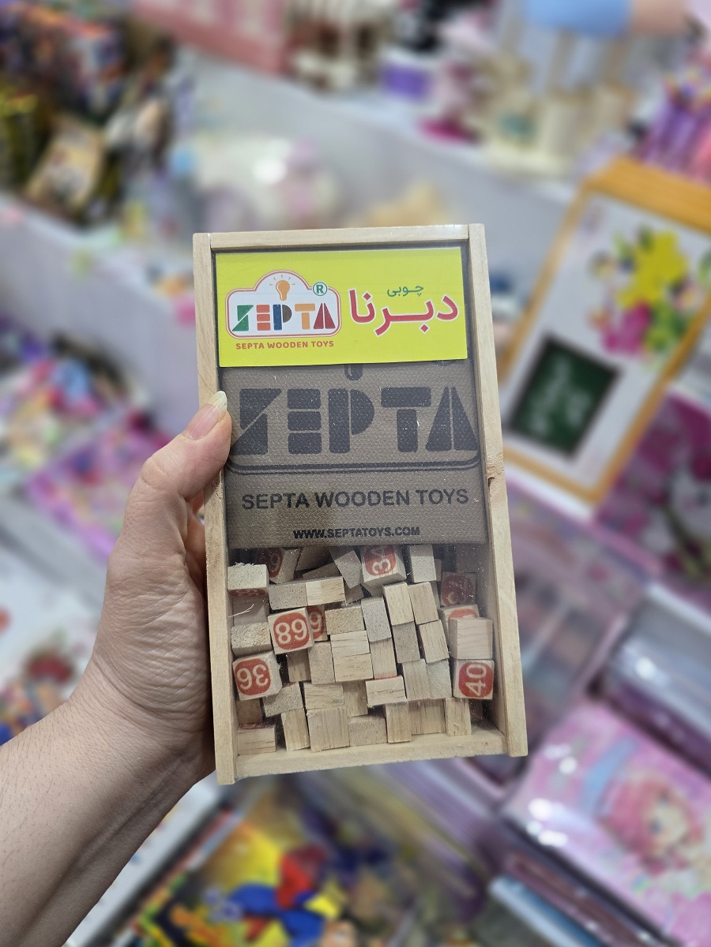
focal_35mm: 23
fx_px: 630
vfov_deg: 73.9
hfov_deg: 58.9
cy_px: 474
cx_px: 356
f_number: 1.7
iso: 200
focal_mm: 6.3
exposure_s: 1/100
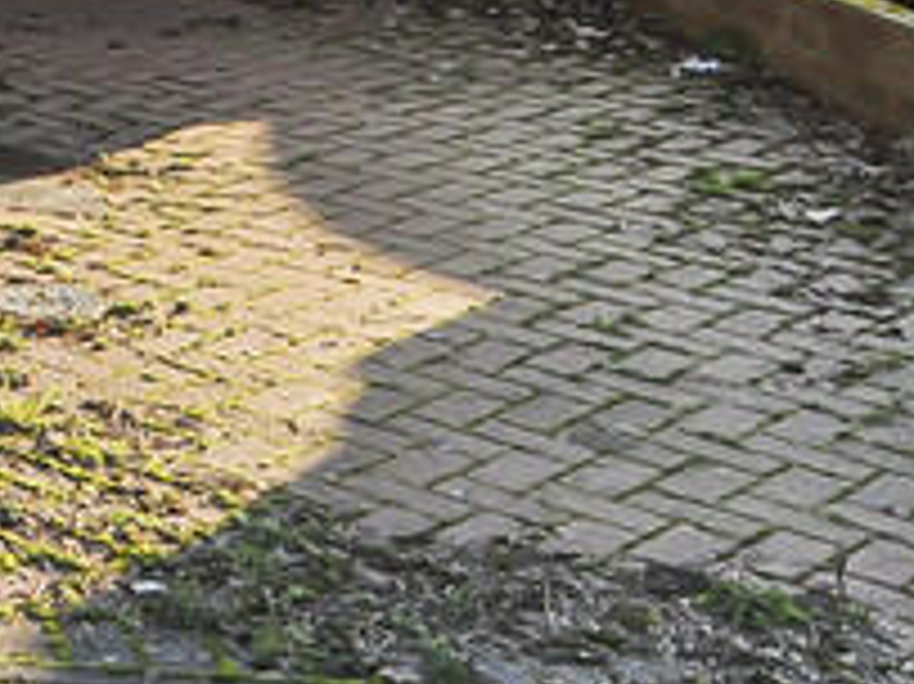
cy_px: -544
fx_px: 2492
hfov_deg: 16.8
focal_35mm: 94
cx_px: -792
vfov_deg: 13.9
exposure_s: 1/320
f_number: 5.6
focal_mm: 13
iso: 280
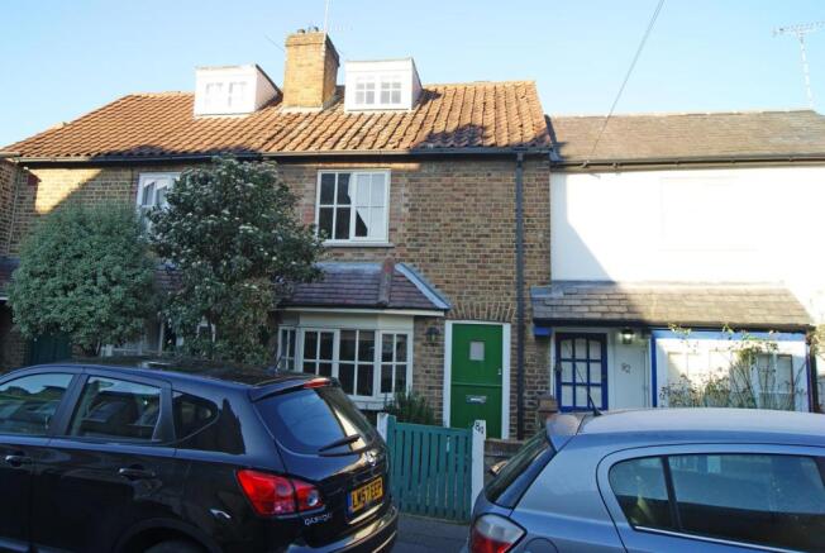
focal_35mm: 39
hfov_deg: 49.5
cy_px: 276
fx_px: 895
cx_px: 412
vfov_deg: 34.3
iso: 100
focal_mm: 26
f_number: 8
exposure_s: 1/60
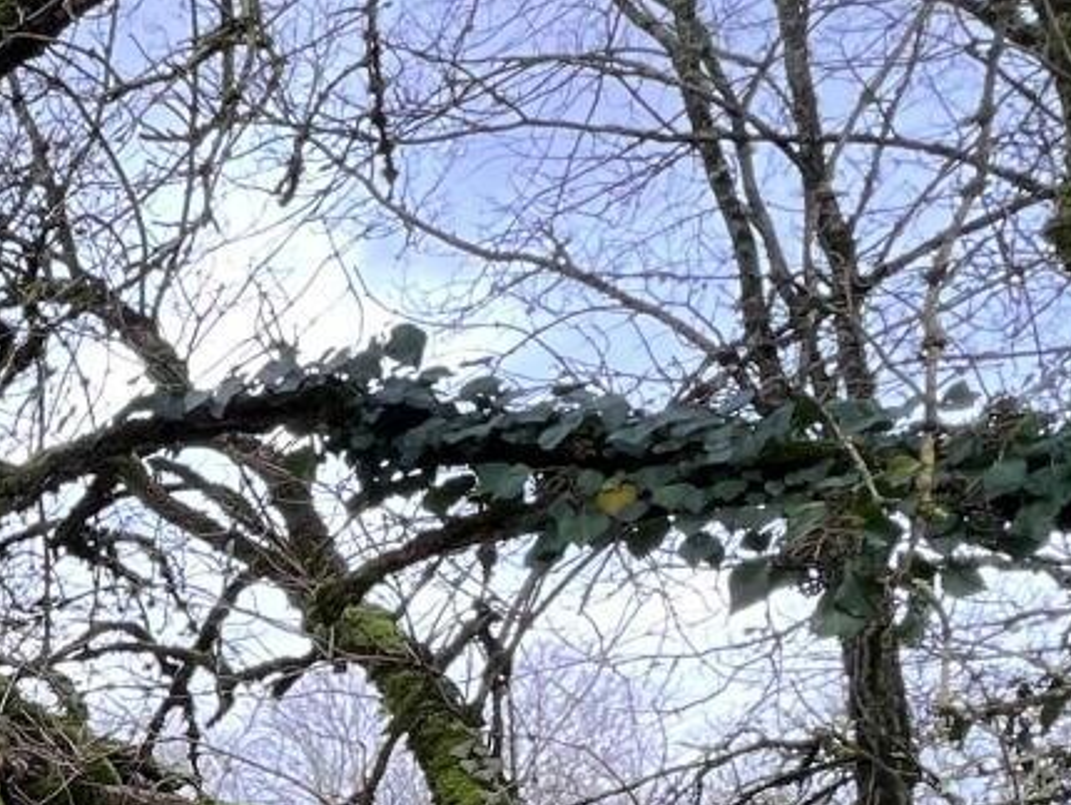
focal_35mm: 58
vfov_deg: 22.0
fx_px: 1795
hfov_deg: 23.0
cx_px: -730
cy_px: 1114
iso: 50
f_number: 1.8
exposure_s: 1/99
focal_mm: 1.57
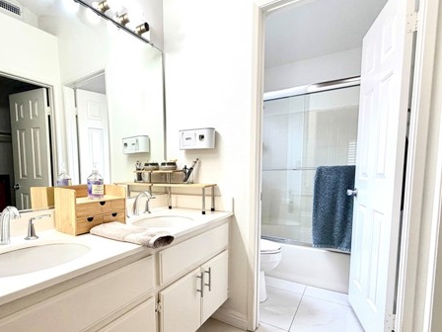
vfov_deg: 65.5
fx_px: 255
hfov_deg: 80.5
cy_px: 194
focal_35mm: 20
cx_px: 171
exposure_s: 1/120
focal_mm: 2.22
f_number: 2.2
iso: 125
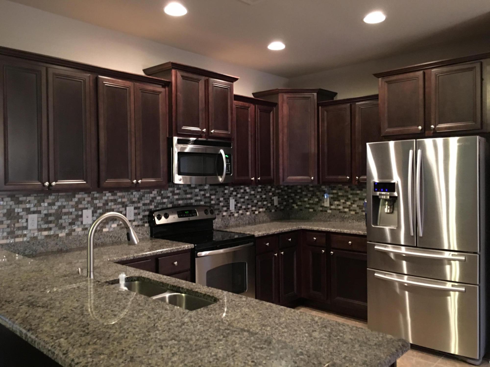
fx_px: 411
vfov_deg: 48.2
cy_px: 184
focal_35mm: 29
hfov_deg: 61.7
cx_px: 245
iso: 100
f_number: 2.2
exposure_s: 1/4
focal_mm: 4.15
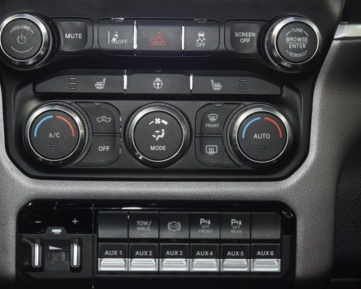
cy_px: 145
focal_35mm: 119
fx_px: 1271
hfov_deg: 16.2
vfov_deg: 13.0
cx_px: 157
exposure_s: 1/25
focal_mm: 70
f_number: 4.5
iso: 1600
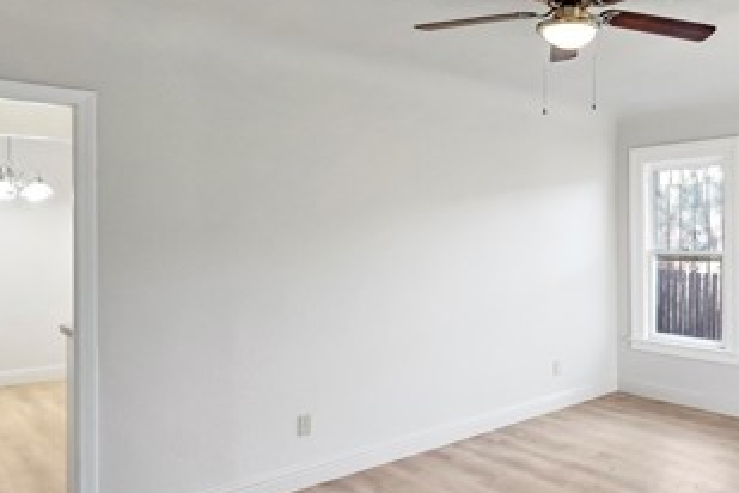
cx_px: 584
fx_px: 595
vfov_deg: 44.9
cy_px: 226
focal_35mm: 29
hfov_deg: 59.1
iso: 640
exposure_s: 1/160
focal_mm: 14
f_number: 4
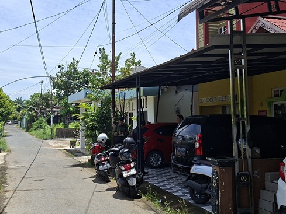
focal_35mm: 47
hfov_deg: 40.4
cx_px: 137
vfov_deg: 30.9
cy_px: 93
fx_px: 388
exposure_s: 1/1761
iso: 50
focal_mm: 5.54
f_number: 1.8
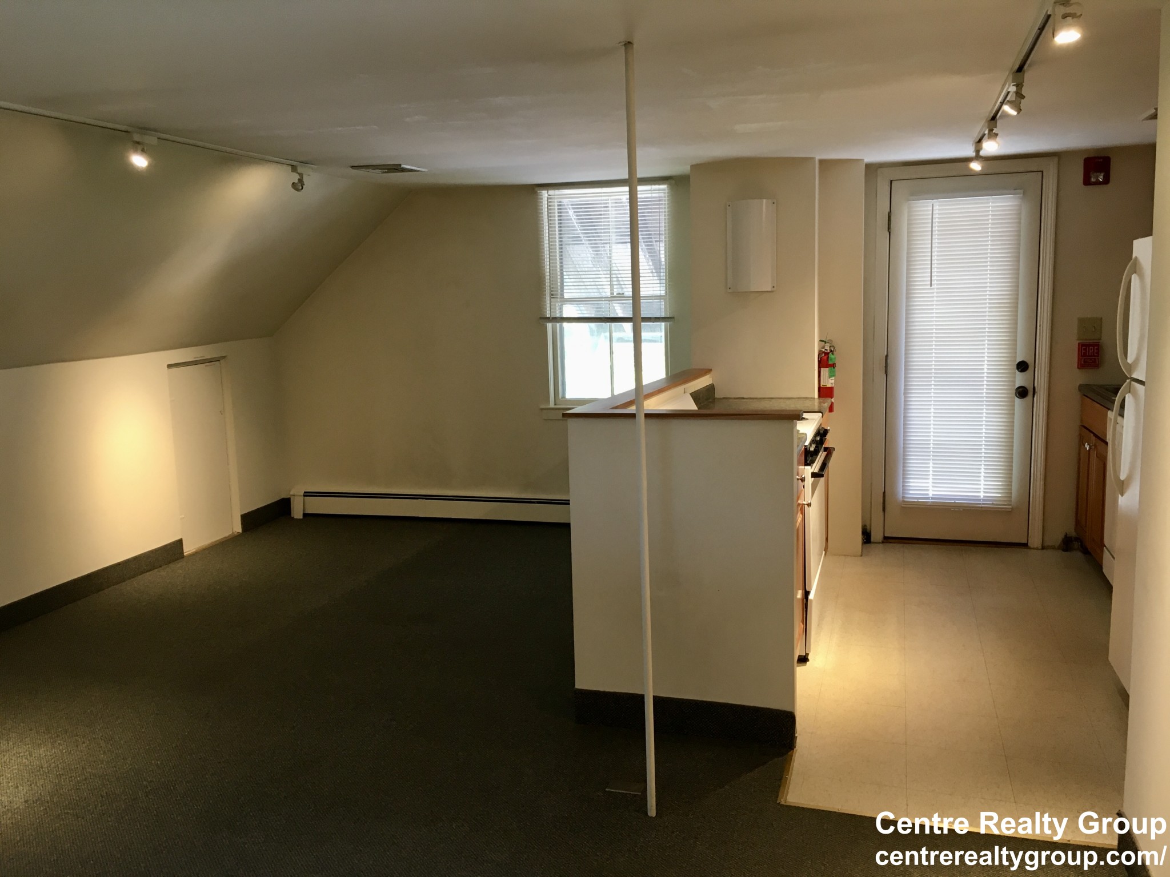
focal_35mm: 29
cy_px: 438
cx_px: 585
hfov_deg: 61.7
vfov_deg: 48.2
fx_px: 980
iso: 80
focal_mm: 4.15
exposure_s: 1/30
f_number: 2.2
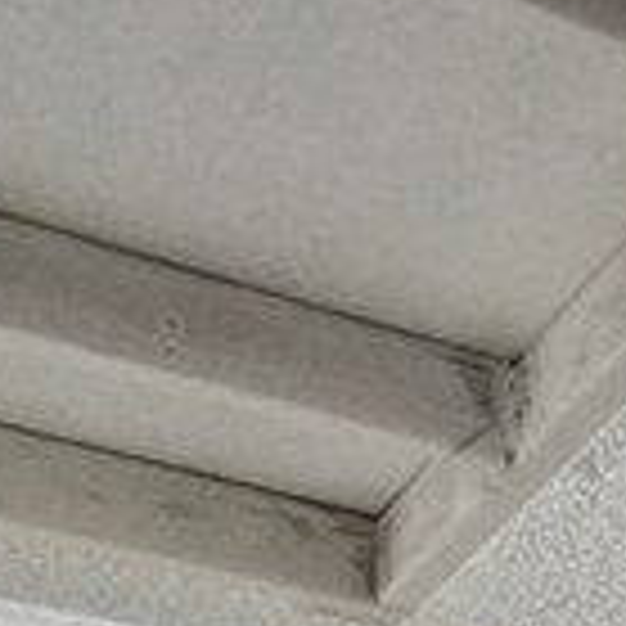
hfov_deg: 10.8
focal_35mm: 94
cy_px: 1358
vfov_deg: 14.4
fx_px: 1923
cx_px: 1955
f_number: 4
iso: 6400
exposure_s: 1/30
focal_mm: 10
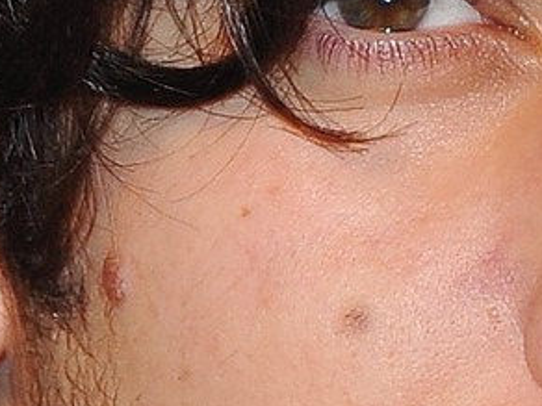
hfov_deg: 2.0
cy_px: 530
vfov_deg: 1.5
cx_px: 569
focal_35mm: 977
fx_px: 15297
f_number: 7.1
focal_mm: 145
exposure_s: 1/200
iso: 640
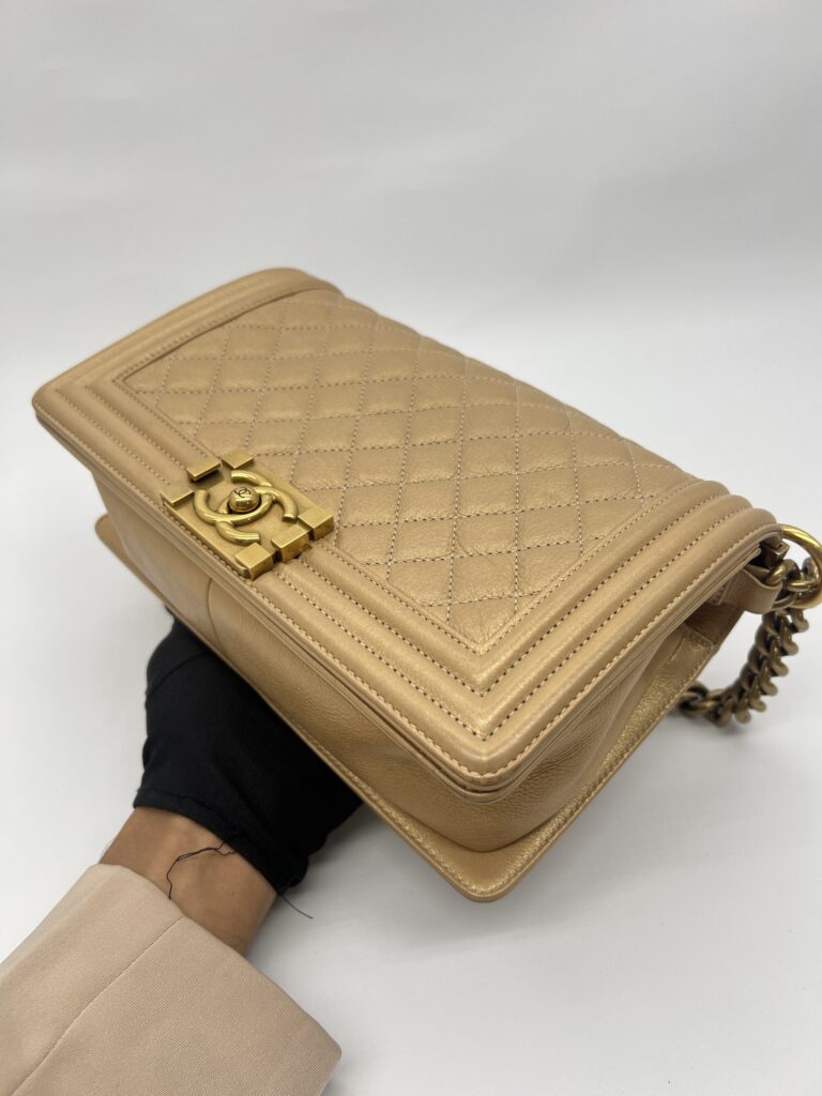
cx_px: 411
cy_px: 548
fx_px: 823
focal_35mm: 26
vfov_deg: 67.3
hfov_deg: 53.1
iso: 32
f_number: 1.5
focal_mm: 5.7
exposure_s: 1/117
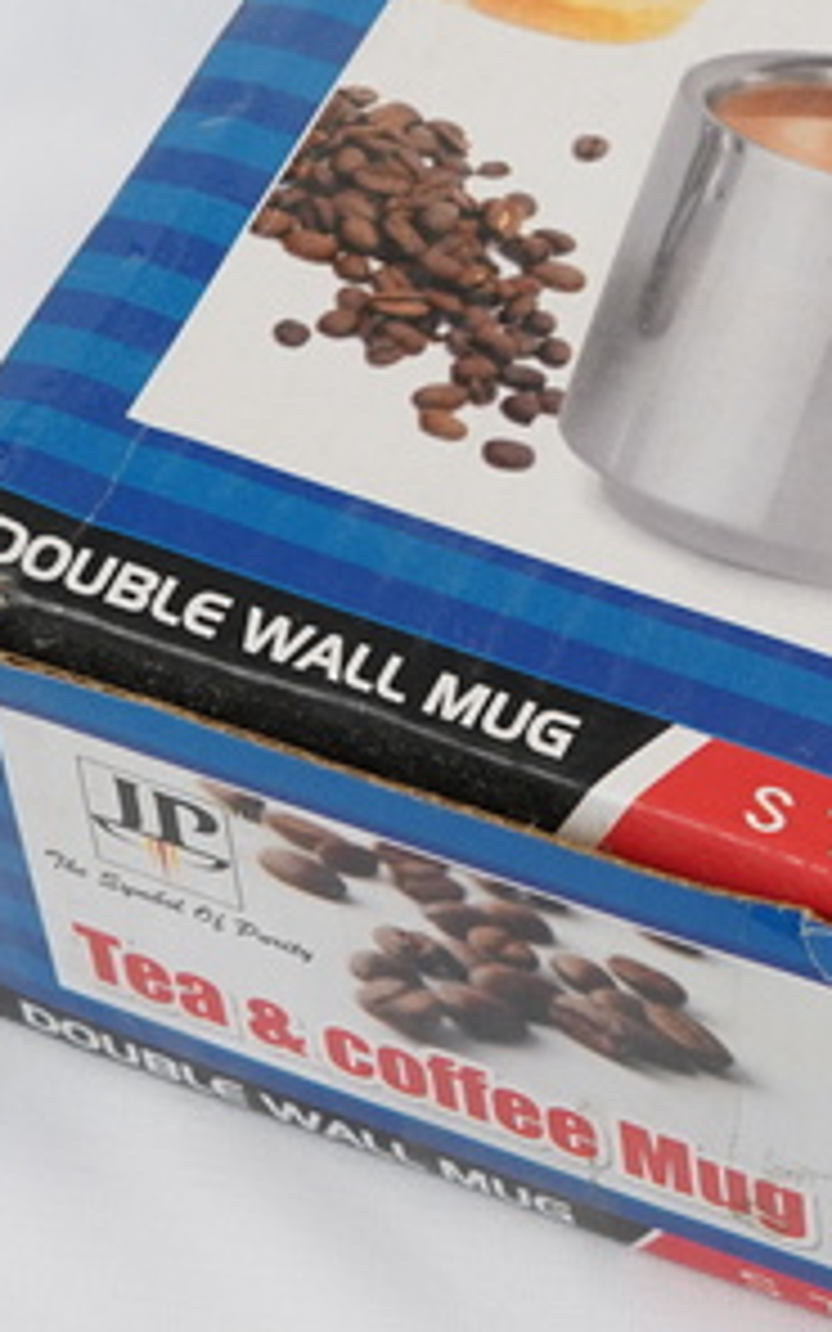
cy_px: 605
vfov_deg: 12.2
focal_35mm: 172
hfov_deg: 7.5
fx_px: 6240
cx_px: 1106
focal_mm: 50
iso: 500
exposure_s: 1/100
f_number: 8
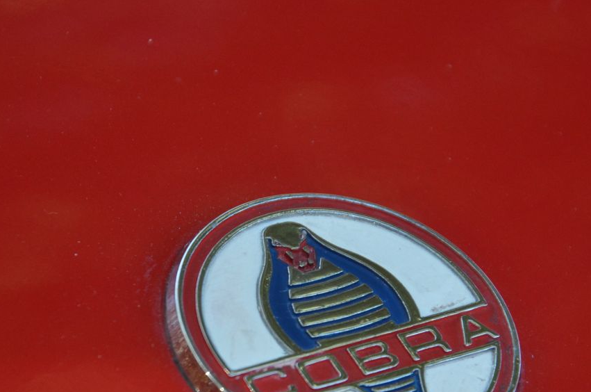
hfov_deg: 6.2
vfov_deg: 4.1
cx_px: 340
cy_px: 269
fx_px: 5457
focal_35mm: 333
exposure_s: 1/250
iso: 560
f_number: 5.6
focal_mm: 105
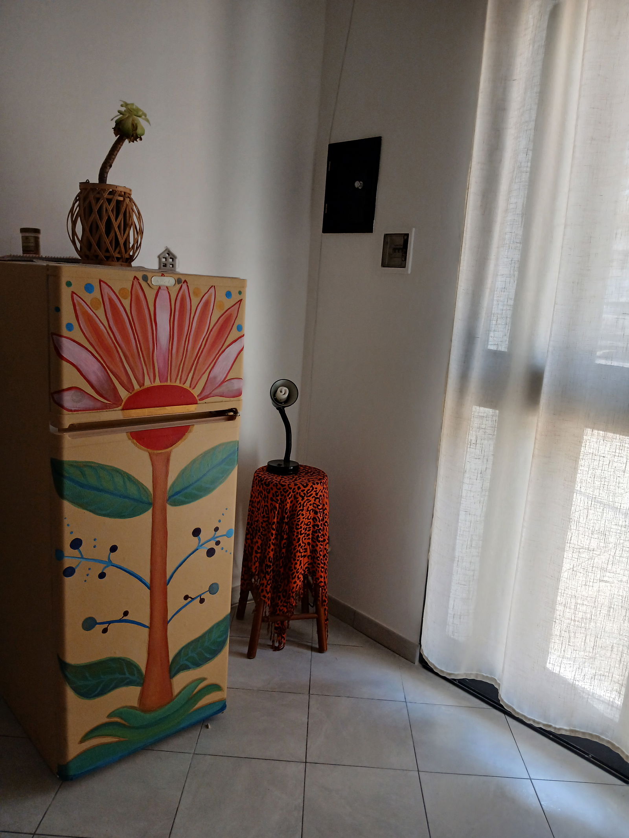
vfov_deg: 67.3
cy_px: 419
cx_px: 314
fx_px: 630
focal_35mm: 26
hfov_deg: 53.1
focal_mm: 3.98
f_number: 1.8
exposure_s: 1/50
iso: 125
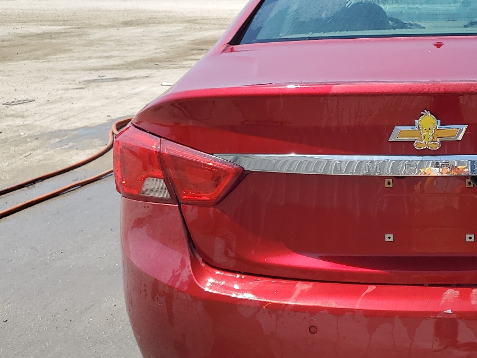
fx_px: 675
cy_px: 186
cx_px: 420
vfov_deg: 29.7
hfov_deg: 36.7
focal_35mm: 49
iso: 50
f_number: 1.5
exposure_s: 1/3333
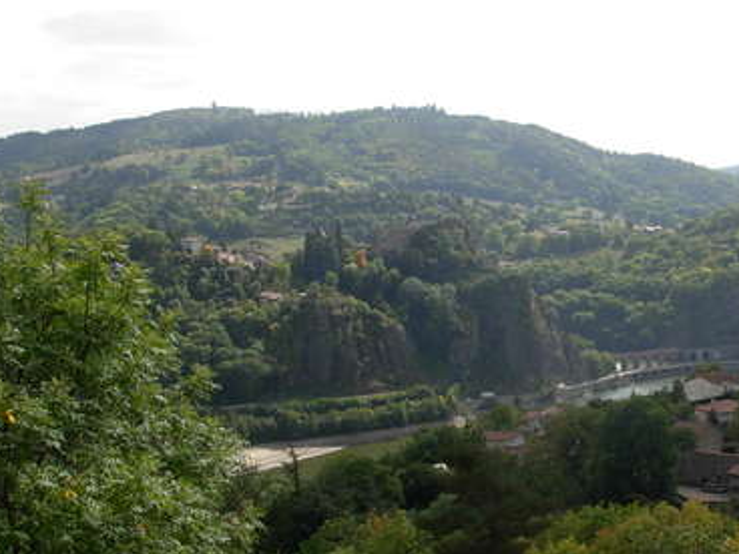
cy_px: 333
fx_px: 1324
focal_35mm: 62
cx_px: 558
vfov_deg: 23.6
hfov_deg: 30.6
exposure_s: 1/406
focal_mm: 6.3
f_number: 4.9
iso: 79
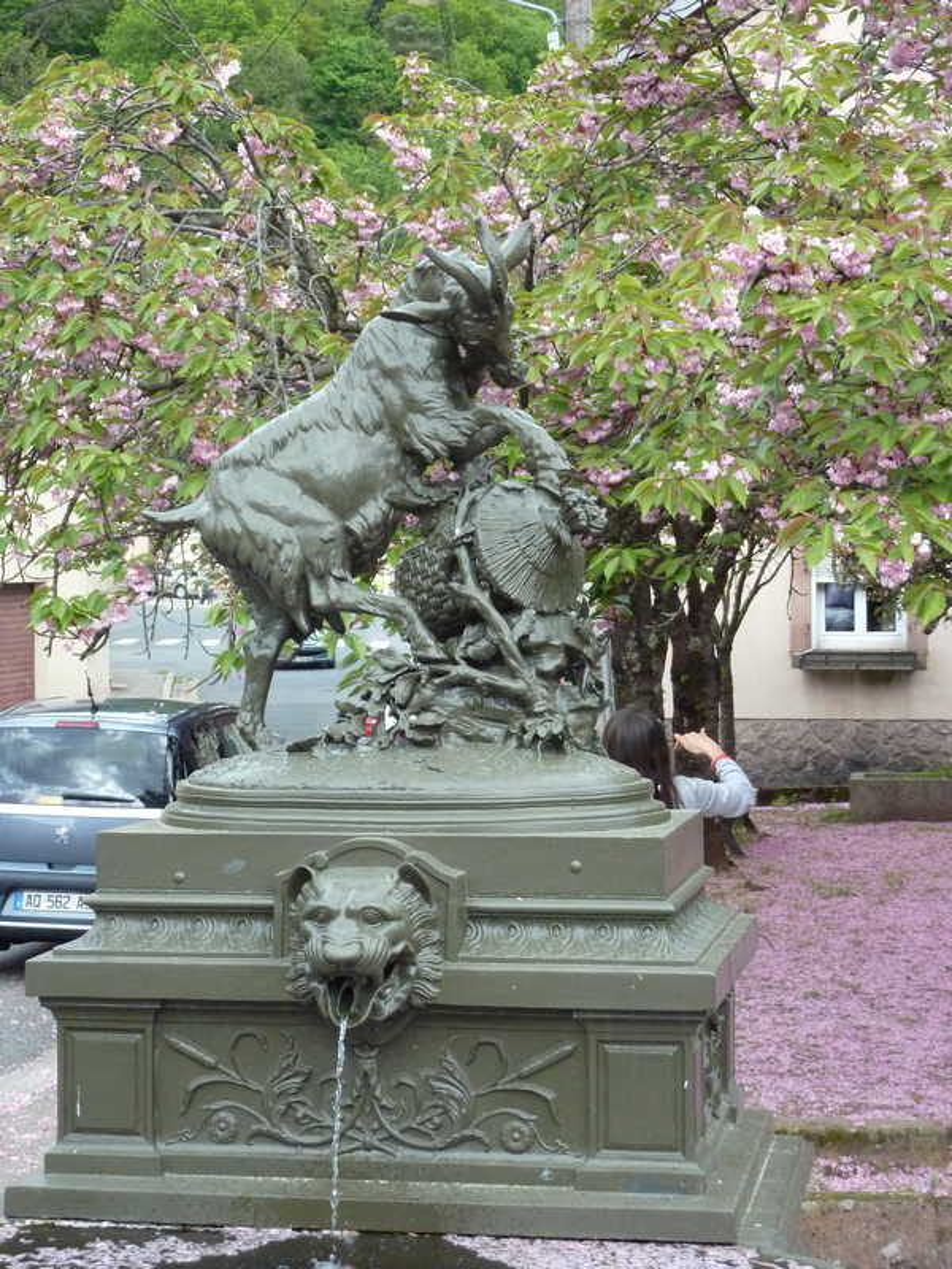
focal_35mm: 72
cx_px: 476
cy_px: 634
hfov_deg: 20.4
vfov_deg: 27.0
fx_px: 2640
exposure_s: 1/500
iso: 400
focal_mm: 11.9
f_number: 4.1
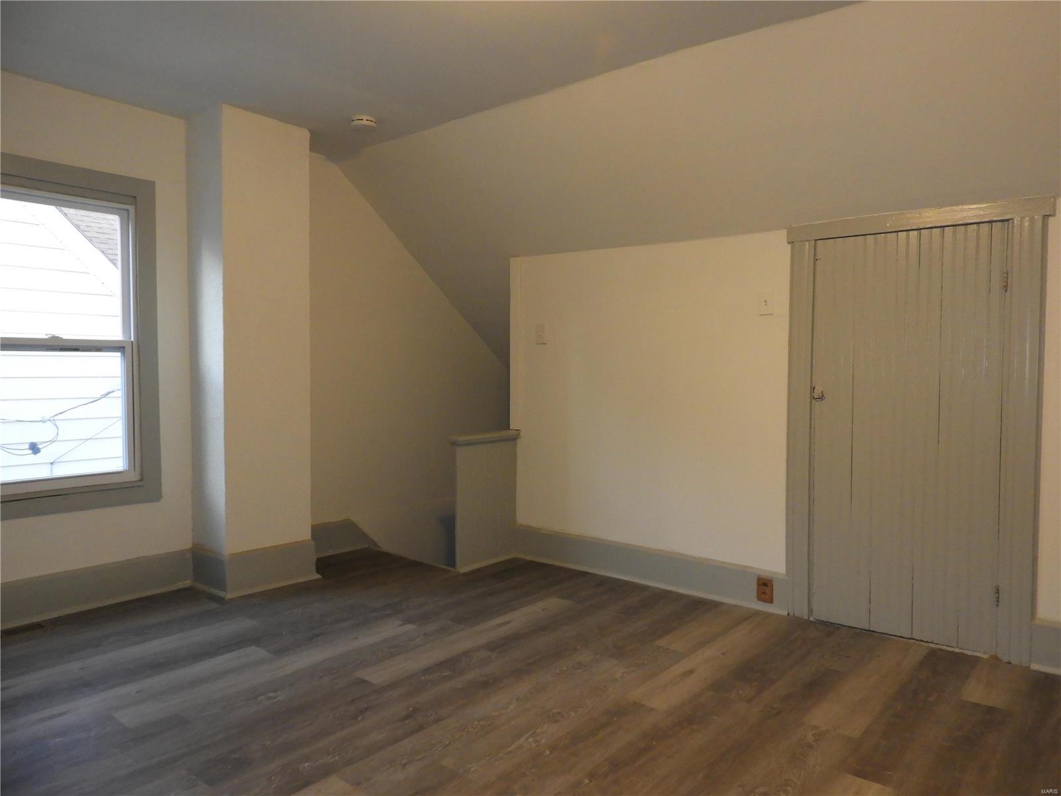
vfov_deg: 56.8
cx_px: 530
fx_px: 736
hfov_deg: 71.6
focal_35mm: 24
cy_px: 398
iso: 400
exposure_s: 1/30
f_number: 3.3
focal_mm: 4.3
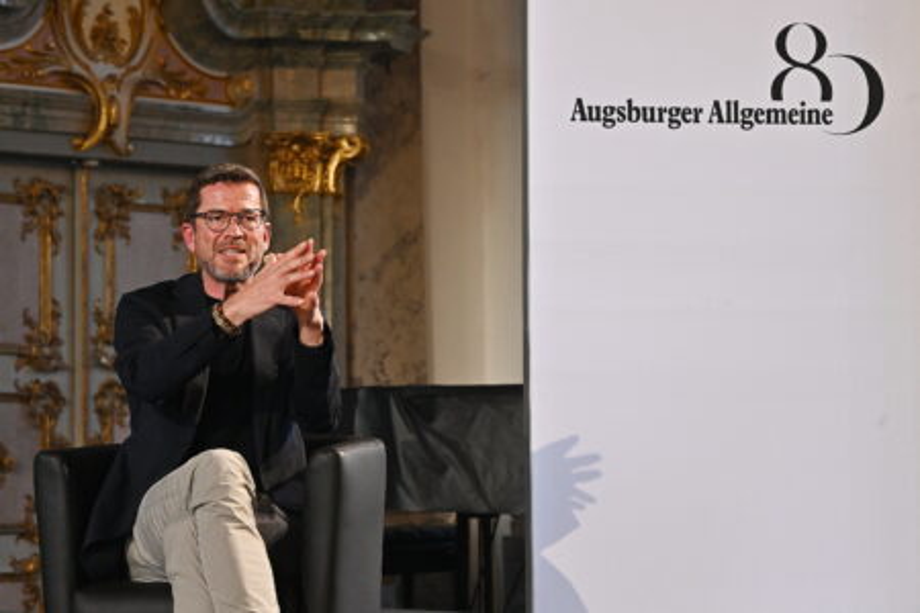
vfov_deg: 14.0
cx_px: 460
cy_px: 306
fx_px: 2504
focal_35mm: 98
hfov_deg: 20.8
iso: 1600
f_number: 6.3
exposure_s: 1/100
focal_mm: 98
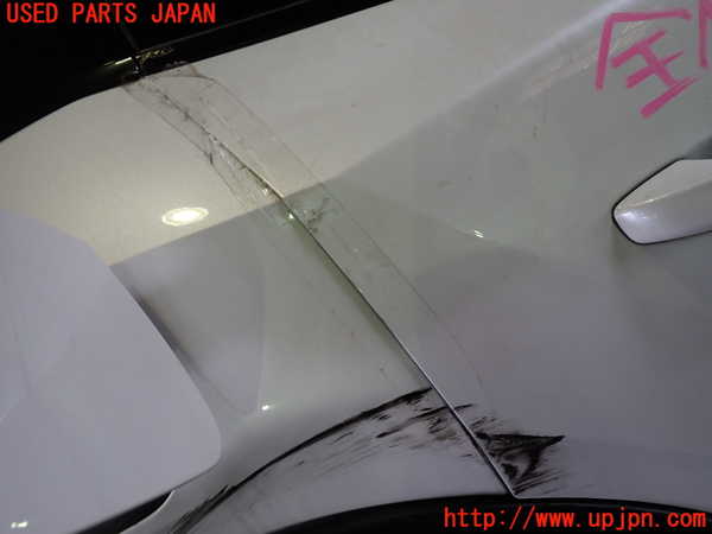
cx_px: 356
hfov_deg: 60.0
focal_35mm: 30
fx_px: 617
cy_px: 267
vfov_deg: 46.8
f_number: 2.3
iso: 200
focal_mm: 5.4
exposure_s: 1/50
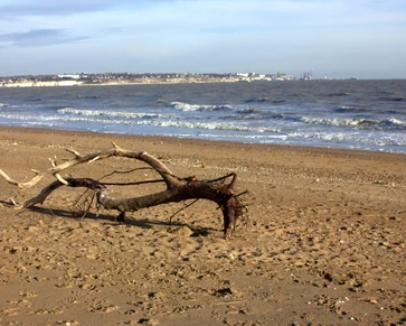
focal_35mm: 62
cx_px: 193
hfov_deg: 30.5
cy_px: 158
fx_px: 746
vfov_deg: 24.6
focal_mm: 32
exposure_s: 1/250
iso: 100
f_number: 10
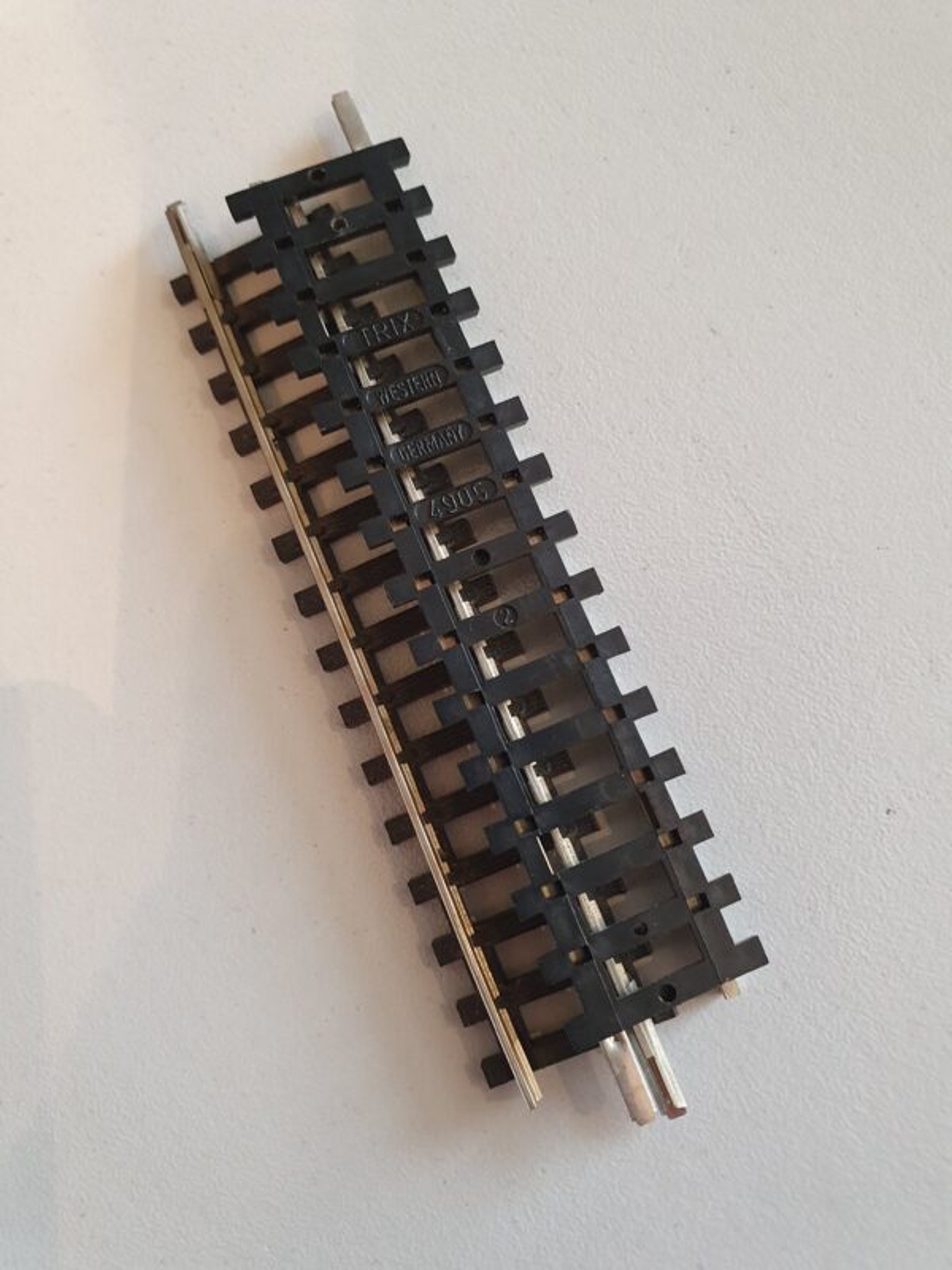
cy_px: 635
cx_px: 476
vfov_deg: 67.3
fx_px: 953
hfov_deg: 53.1
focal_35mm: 26
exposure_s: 1/50
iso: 400
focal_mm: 4.32
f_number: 2.4
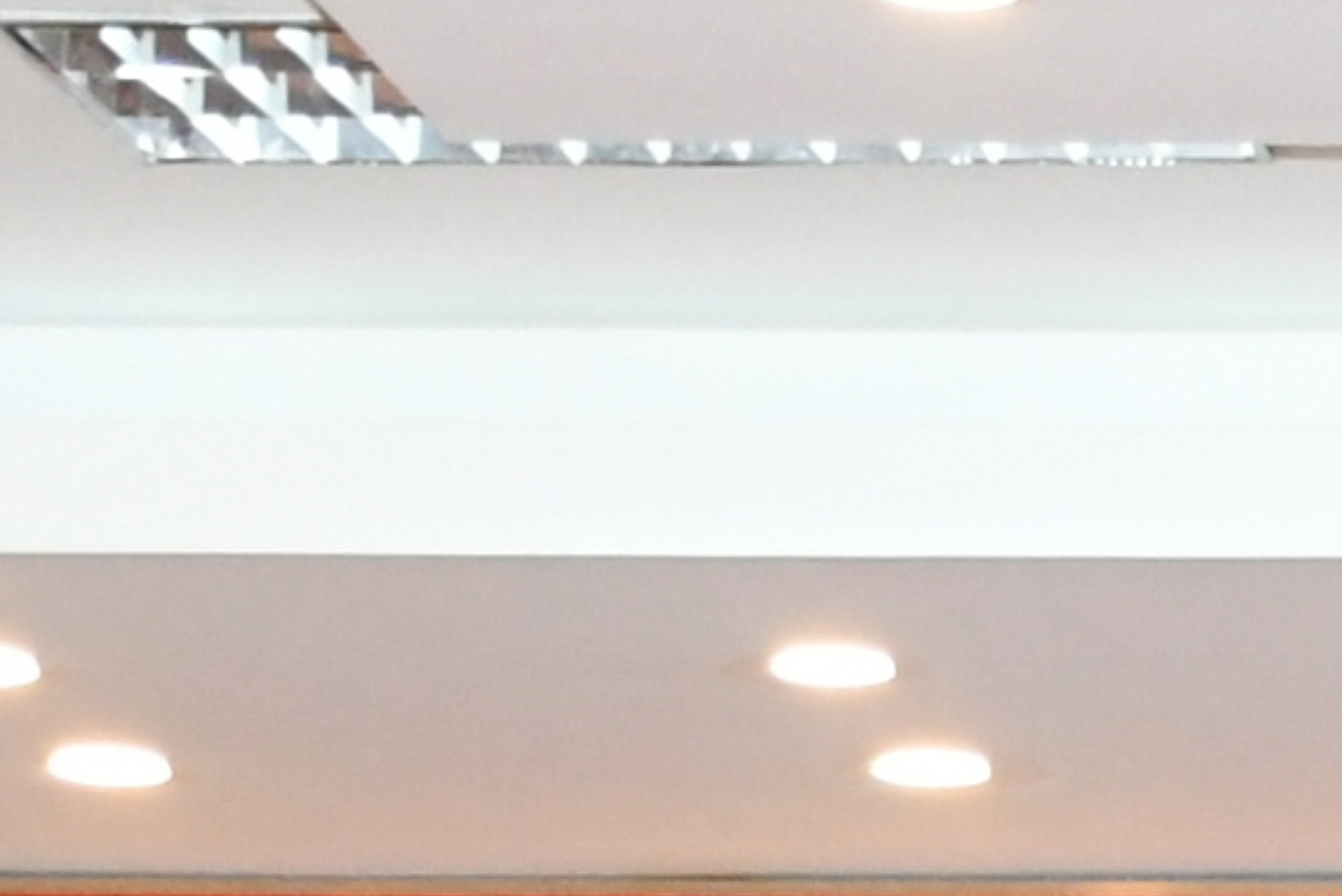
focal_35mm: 312
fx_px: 11631
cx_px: 3387
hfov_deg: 6.3
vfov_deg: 4.2
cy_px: 3054
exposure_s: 1/200
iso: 2500
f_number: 4.5
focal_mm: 27
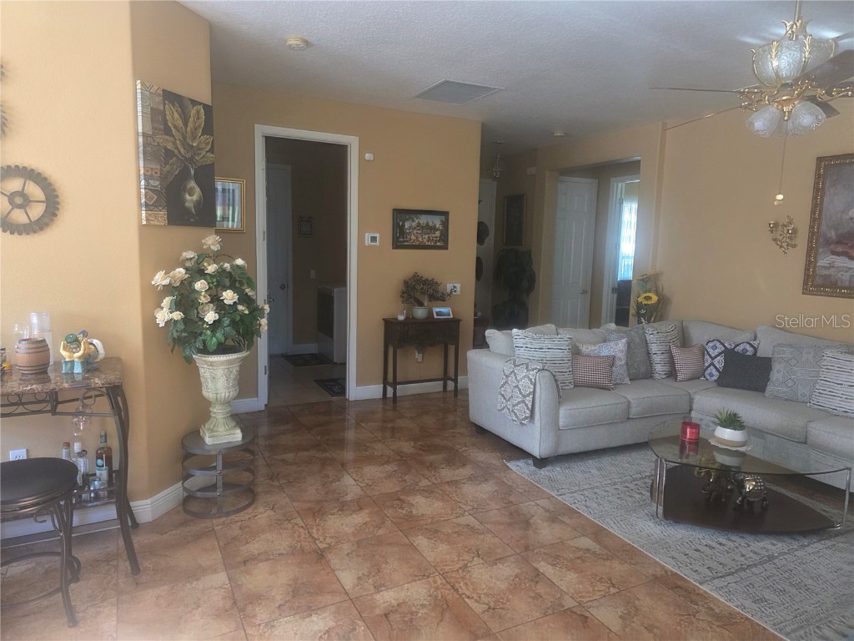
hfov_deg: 73.9
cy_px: 320
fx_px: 567
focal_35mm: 23
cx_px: 427
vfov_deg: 58.9
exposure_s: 1/120
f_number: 1.7
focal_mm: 6.3
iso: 500
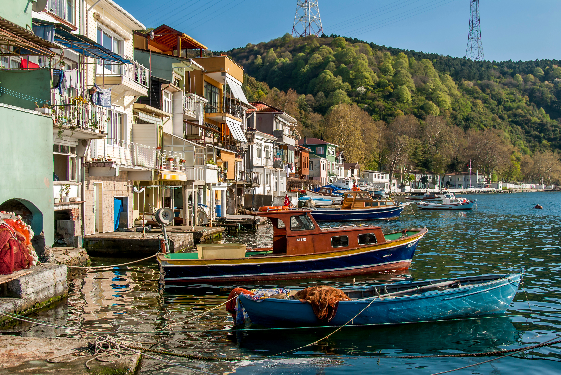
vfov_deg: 34.3
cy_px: 188
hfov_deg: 49.5
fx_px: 608
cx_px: 280
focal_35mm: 39
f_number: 7.1
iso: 100
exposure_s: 1/180
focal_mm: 26
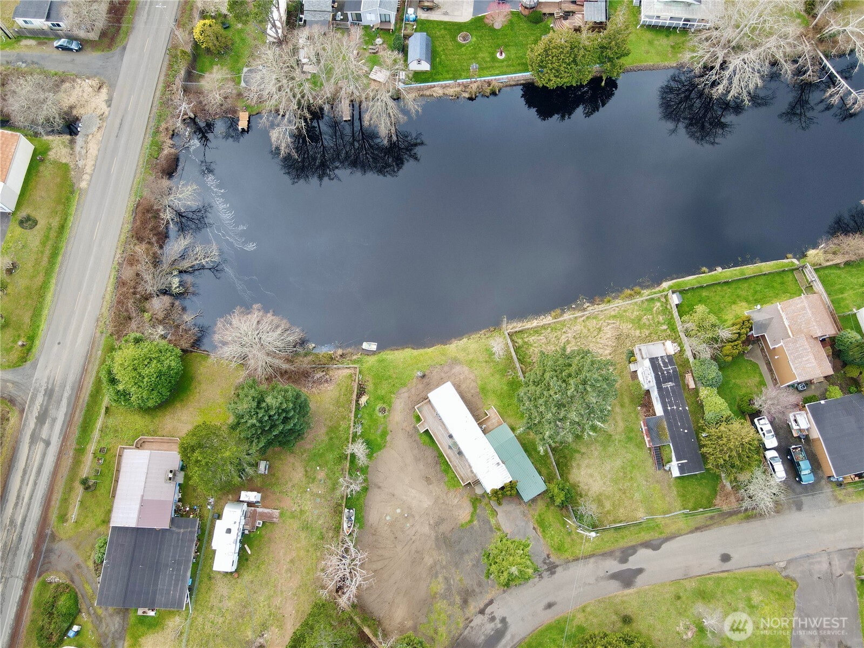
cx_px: 432
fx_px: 599
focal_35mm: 24
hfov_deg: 71.6
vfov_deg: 56.8
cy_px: 324
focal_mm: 4.5
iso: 100
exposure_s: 1/50
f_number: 2.8
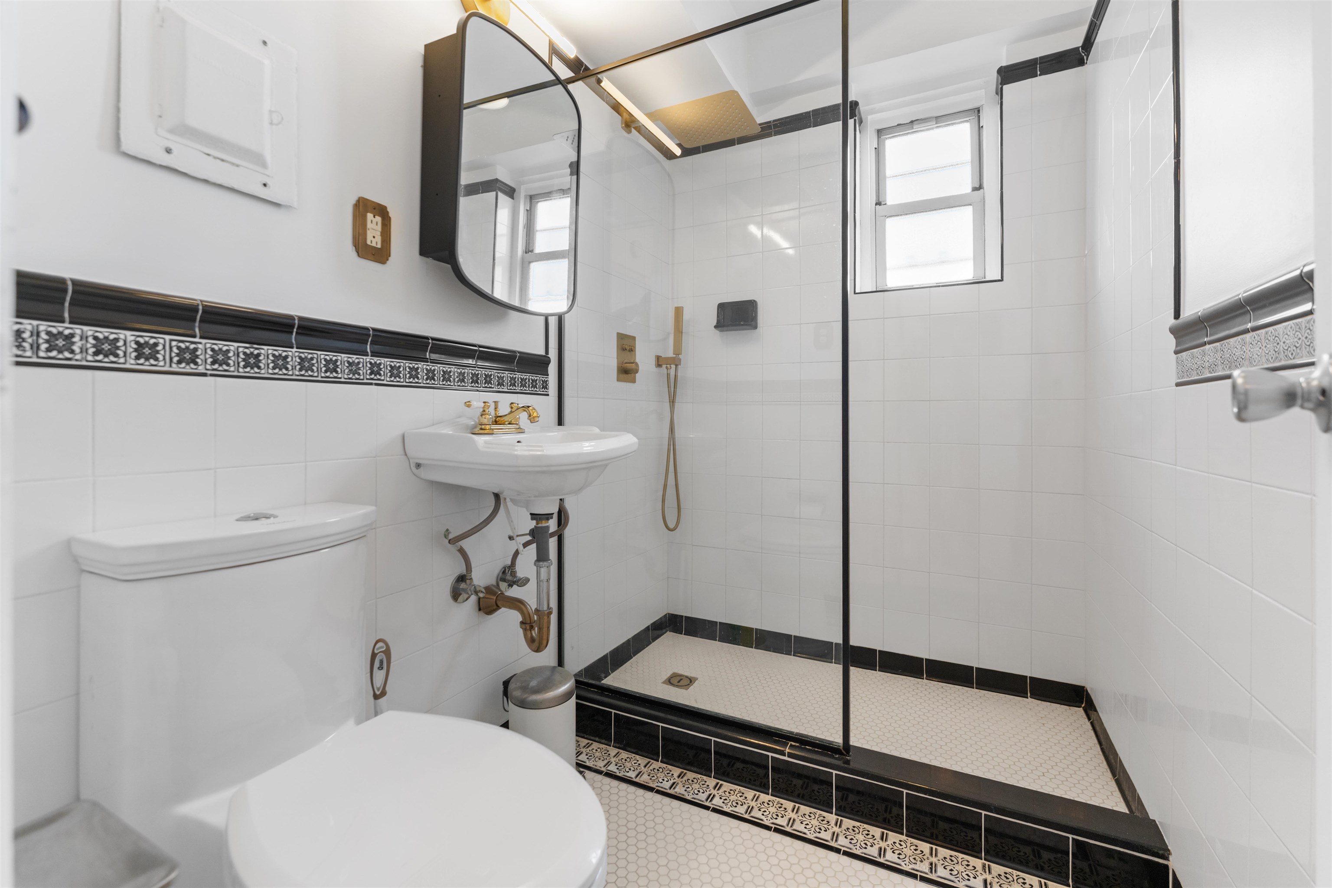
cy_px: 444
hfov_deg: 100.0
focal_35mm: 15
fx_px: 559
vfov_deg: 77.0
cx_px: 666
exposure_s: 1/30
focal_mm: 15.1
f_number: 4.5
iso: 400
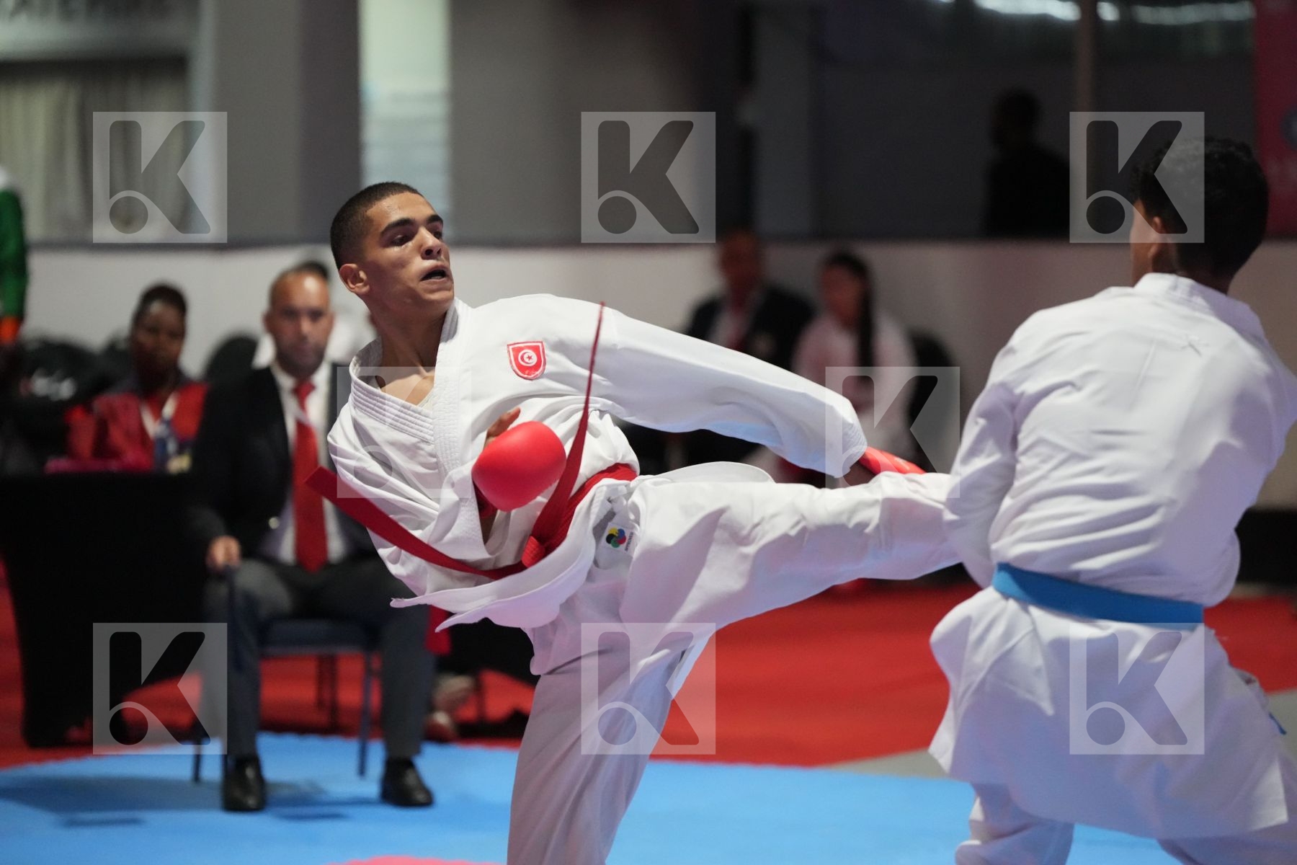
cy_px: 432
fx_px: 5872
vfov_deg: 8.4
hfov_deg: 12.6
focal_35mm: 163
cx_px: 648
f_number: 2.8
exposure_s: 1/800
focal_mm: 163
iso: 8000
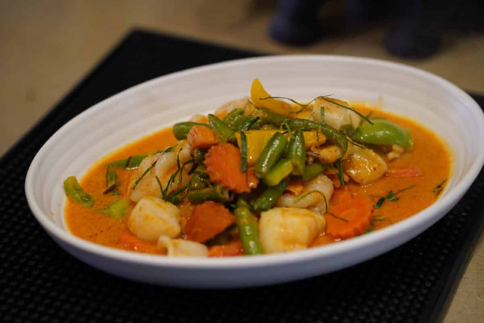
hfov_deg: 23.9
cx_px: 242
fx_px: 1143
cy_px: 162
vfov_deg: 16.1
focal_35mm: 85
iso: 1600
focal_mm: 85
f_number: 3.2
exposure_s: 1/160
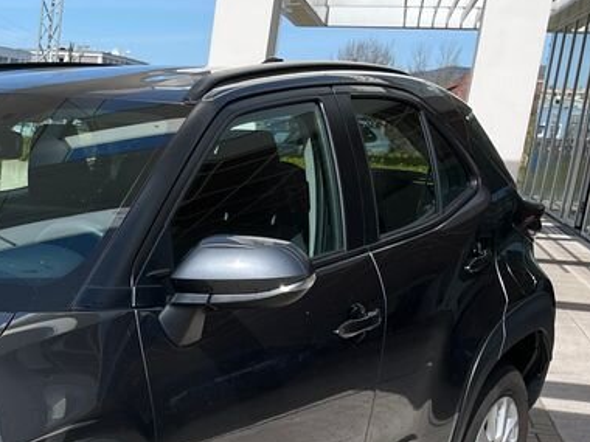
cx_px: -109
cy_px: 485
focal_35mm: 70
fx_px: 1193
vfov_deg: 20.1
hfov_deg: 25.1
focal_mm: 5.1
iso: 50
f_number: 1.6
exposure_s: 1/2571
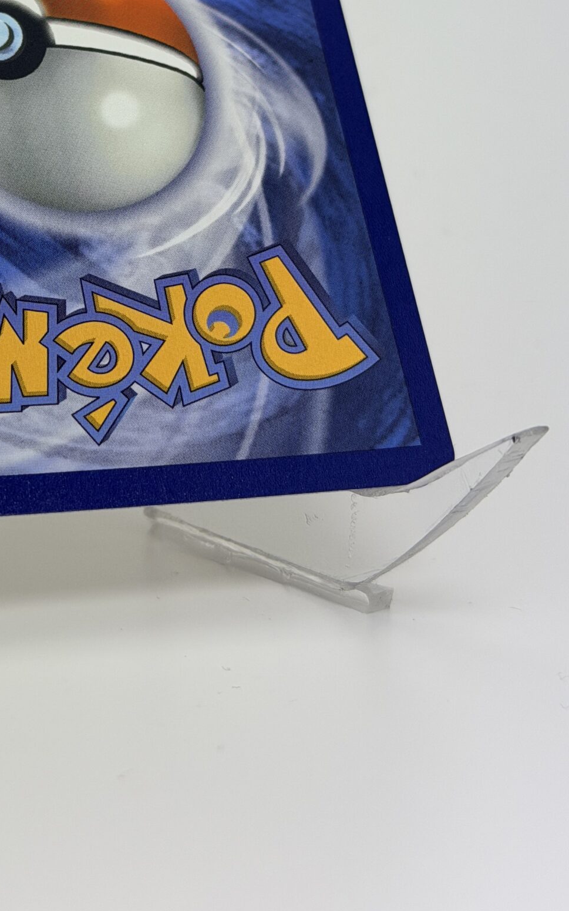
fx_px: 2085
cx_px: 71
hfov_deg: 15.4
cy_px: 179
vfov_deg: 24.2
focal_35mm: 84
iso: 64
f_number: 1.78
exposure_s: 1/837
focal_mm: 6.76
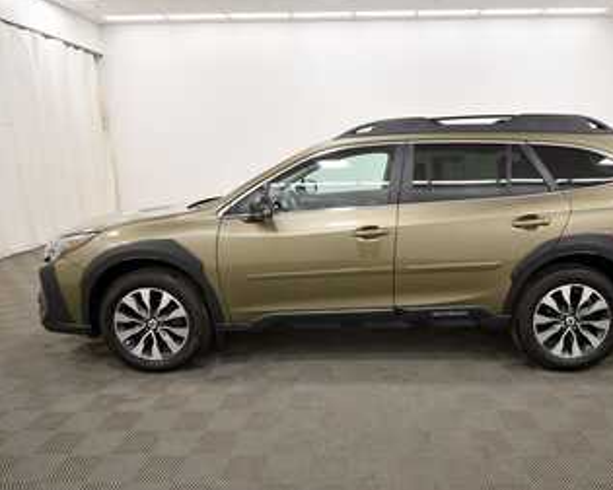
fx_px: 454
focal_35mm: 25
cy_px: 252
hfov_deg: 67.3
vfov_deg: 56.8
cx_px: 372
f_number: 5
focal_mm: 14
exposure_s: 1/125
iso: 800
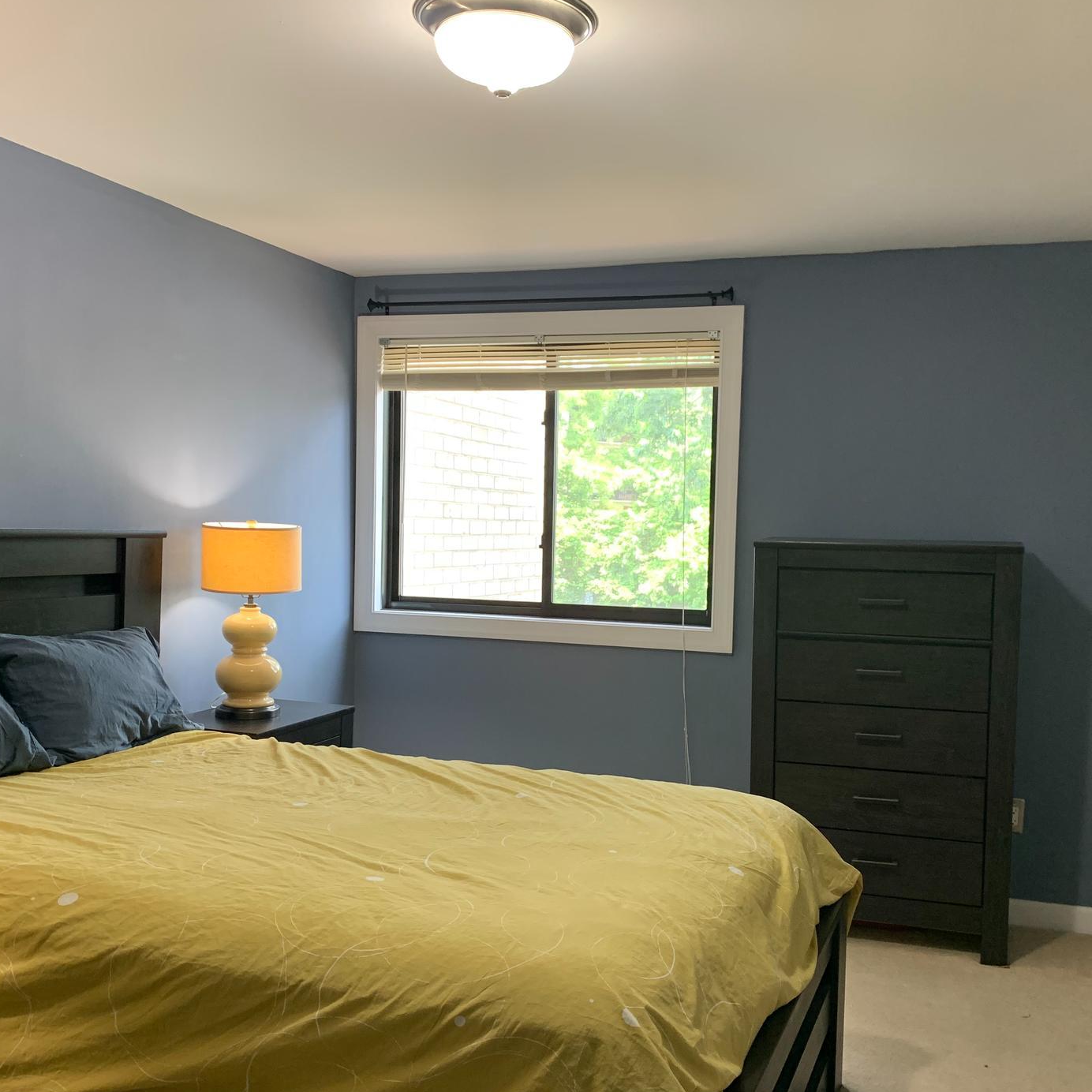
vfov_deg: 48.4
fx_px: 1213
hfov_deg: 48.4
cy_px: 596
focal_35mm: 34
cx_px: 600
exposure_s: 1/60
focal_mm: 4.25
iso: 125
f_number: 1.8
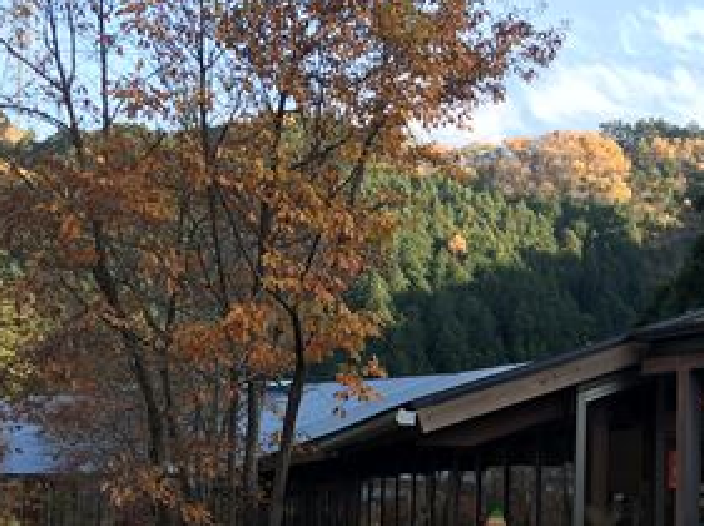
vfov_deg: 23.3
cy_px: 413
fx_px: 1259
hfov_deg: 29.4
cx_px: 686
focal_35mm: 62
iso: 25
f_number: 2.2
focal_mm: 4.15
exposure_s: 1/220
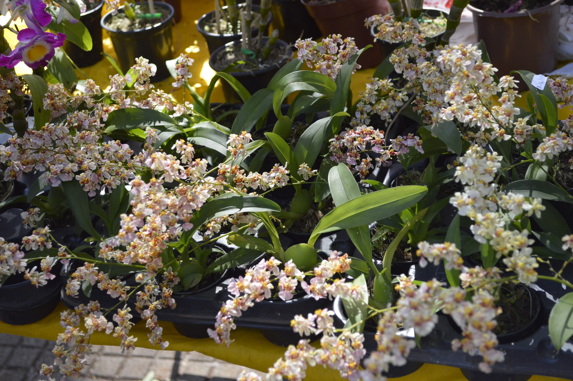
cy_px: 190
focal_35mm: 60
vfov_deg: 22.6
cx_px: 286
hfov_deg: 33.4
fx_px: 954
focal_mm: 40
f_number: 5.3
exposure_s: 1/500
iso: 1100
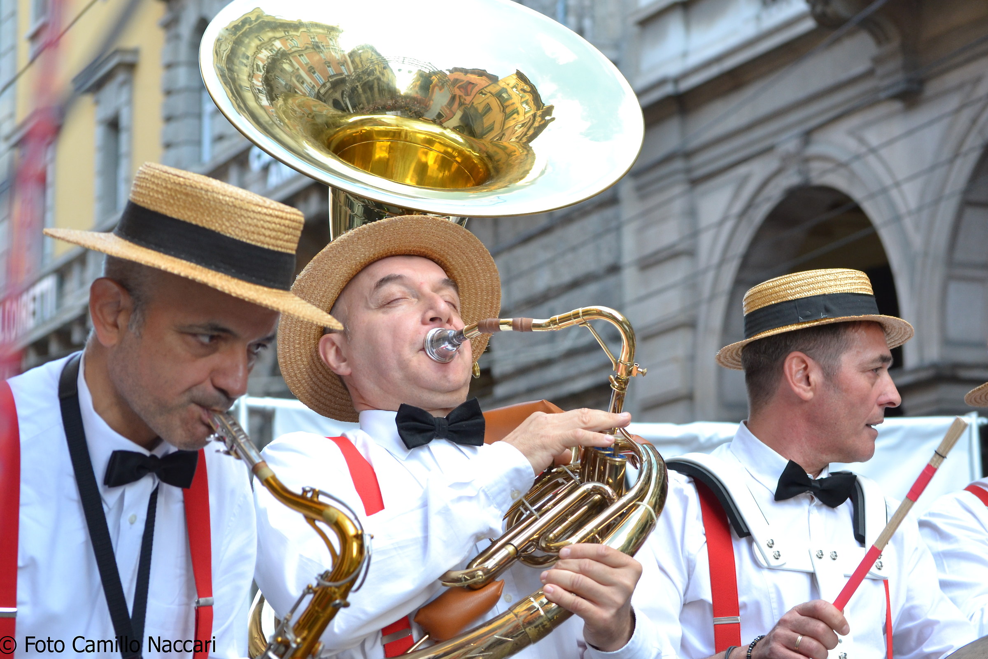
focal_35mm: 105
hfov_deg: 19.5
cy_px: 330
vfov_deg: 13.0
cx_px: 494
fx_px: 2881
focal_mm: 70
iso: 800
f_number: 5.6
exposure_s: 1/200
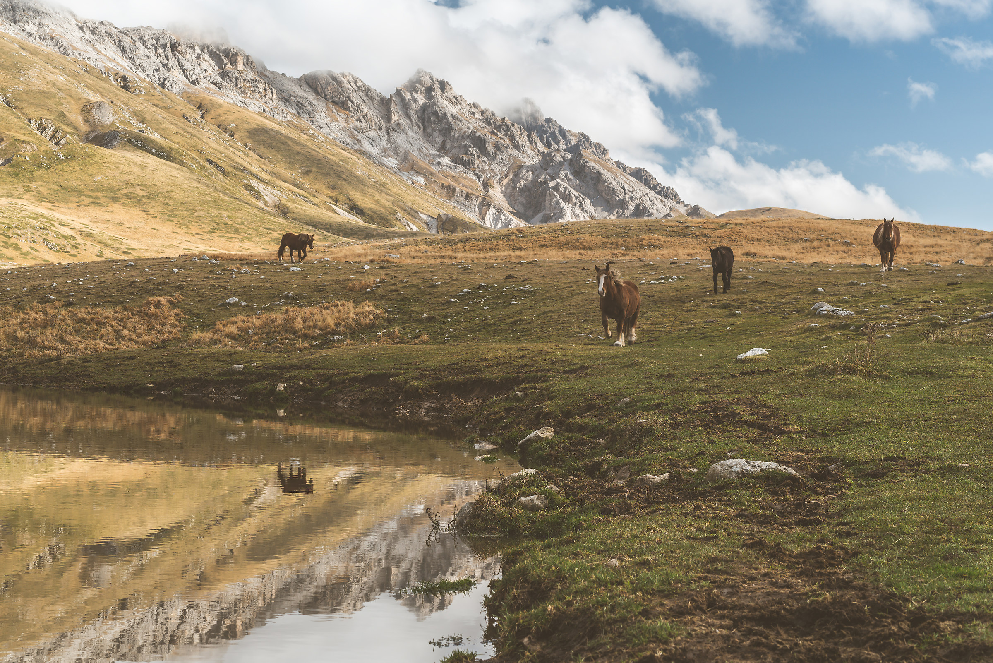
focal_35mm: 50
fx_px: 1380
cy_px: 332
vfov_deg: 27.0
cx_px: 496
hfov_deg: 39.6
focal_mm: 50
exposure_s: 1/60
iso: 100
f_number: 9
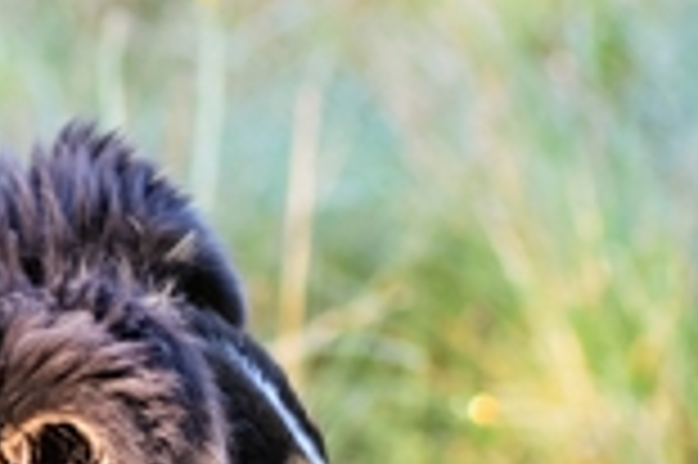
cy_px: 601
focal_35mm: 402
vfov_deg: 3.4
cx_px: 491
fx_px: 7786
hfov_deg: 5.1
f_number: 5
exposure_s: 1/400
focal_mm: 90
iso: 800
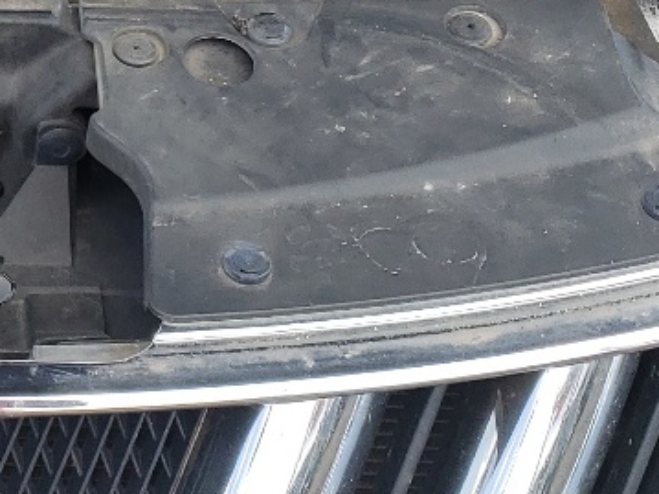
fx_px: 2208
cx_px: -244
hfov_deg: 15.9
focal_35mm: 116
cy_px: 18
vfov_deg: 12.6
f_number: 1.5
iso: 50
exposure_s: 1/714
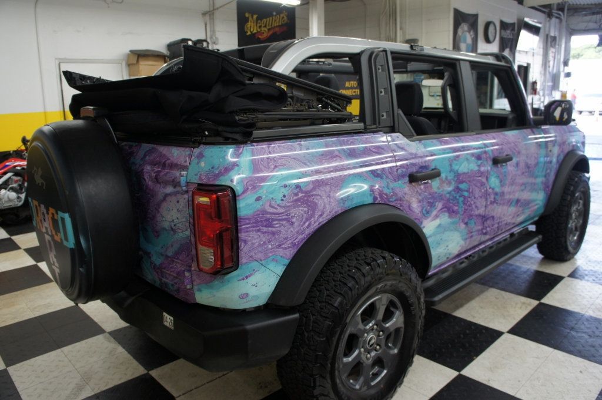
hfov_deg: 67.4
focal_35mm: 27
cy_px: 200
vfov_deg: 47.9
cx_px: 301
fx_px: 451
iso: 250
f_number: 3.5
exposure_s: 1/30
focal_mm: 18
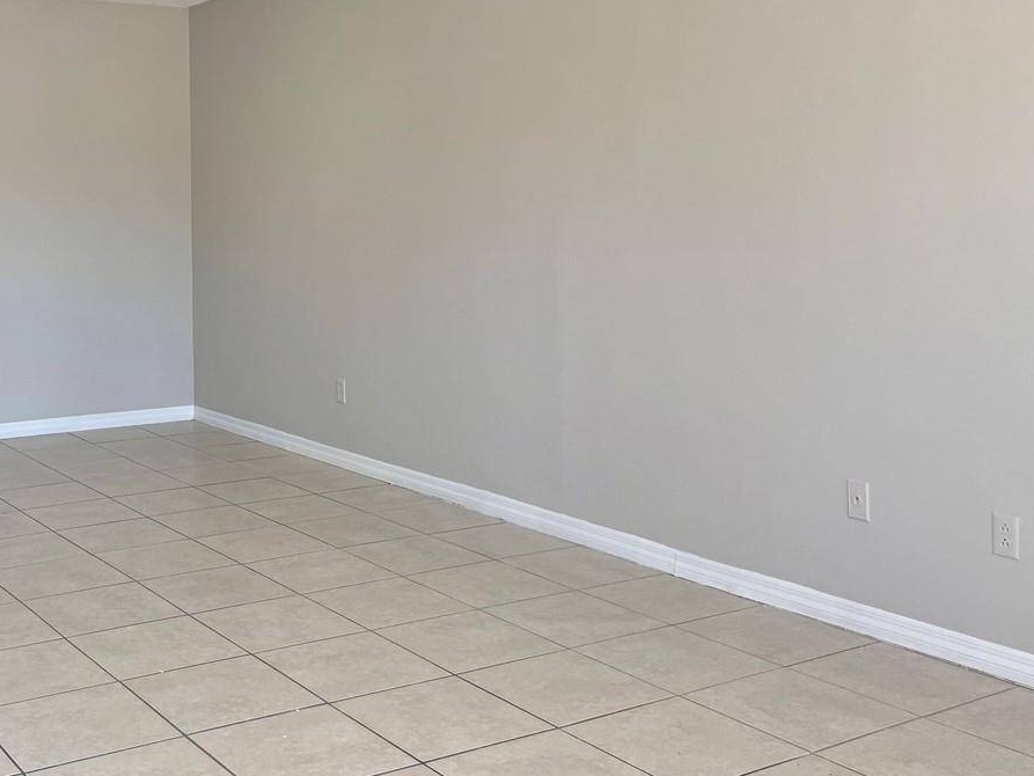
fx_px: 1285
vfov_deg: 33.2
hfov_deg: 42.4
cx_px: 254
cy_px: 237
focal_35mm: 43
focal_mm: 6.76
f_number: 1.78
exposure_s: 1/282
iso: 100
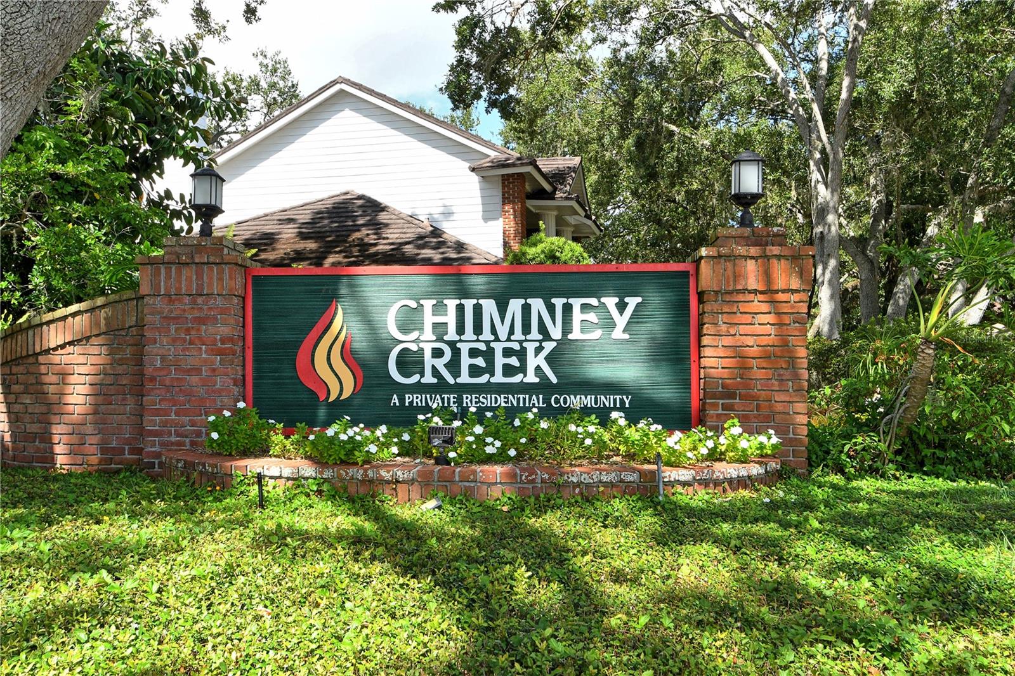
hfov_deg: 57.2
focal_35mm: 33
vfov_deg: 40.0
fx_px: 930
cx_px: 508
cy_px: 338
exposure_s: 1/250
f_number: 13
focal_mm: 22
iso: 640
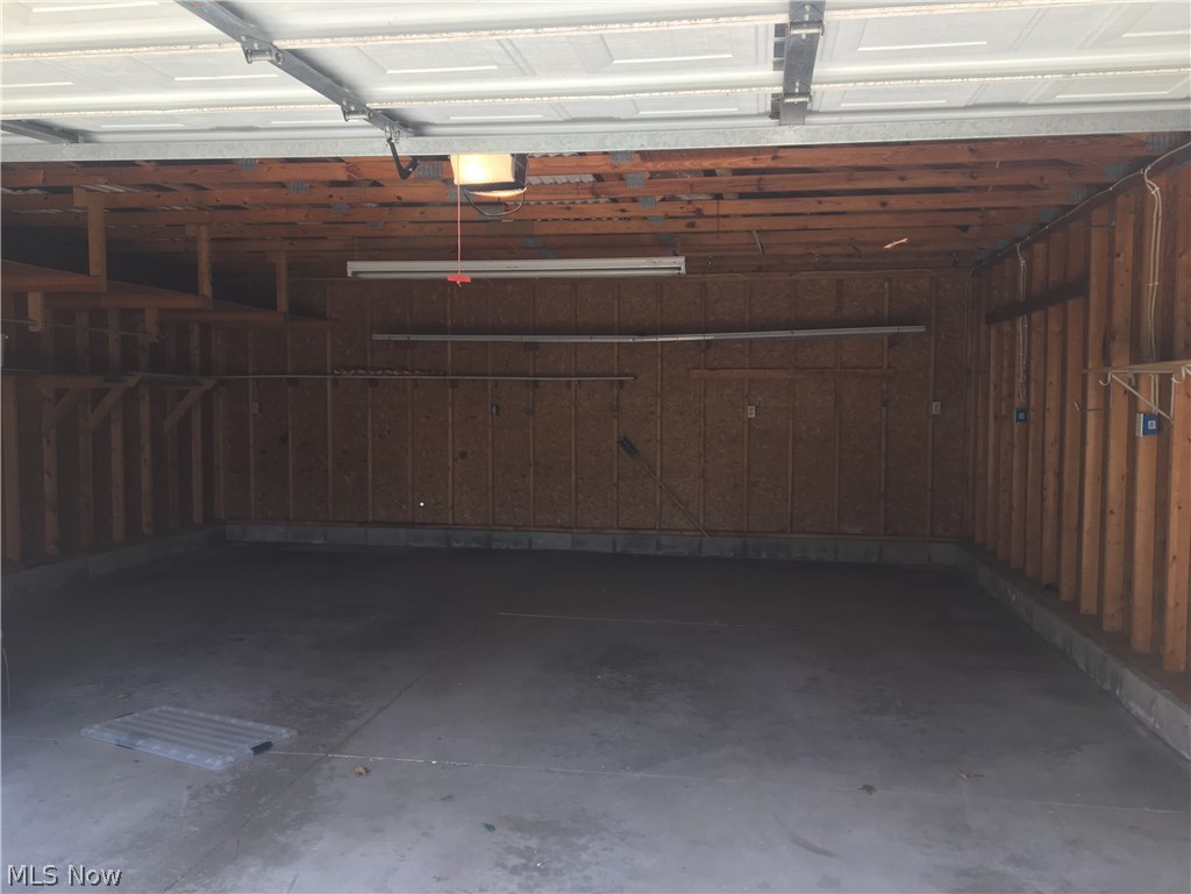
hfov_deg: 61.7
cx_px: 596
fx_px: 998
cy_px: 447
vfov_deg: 48.2
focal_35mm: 29
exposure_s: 1/120
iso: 32
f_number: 2.2
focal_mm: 4.15
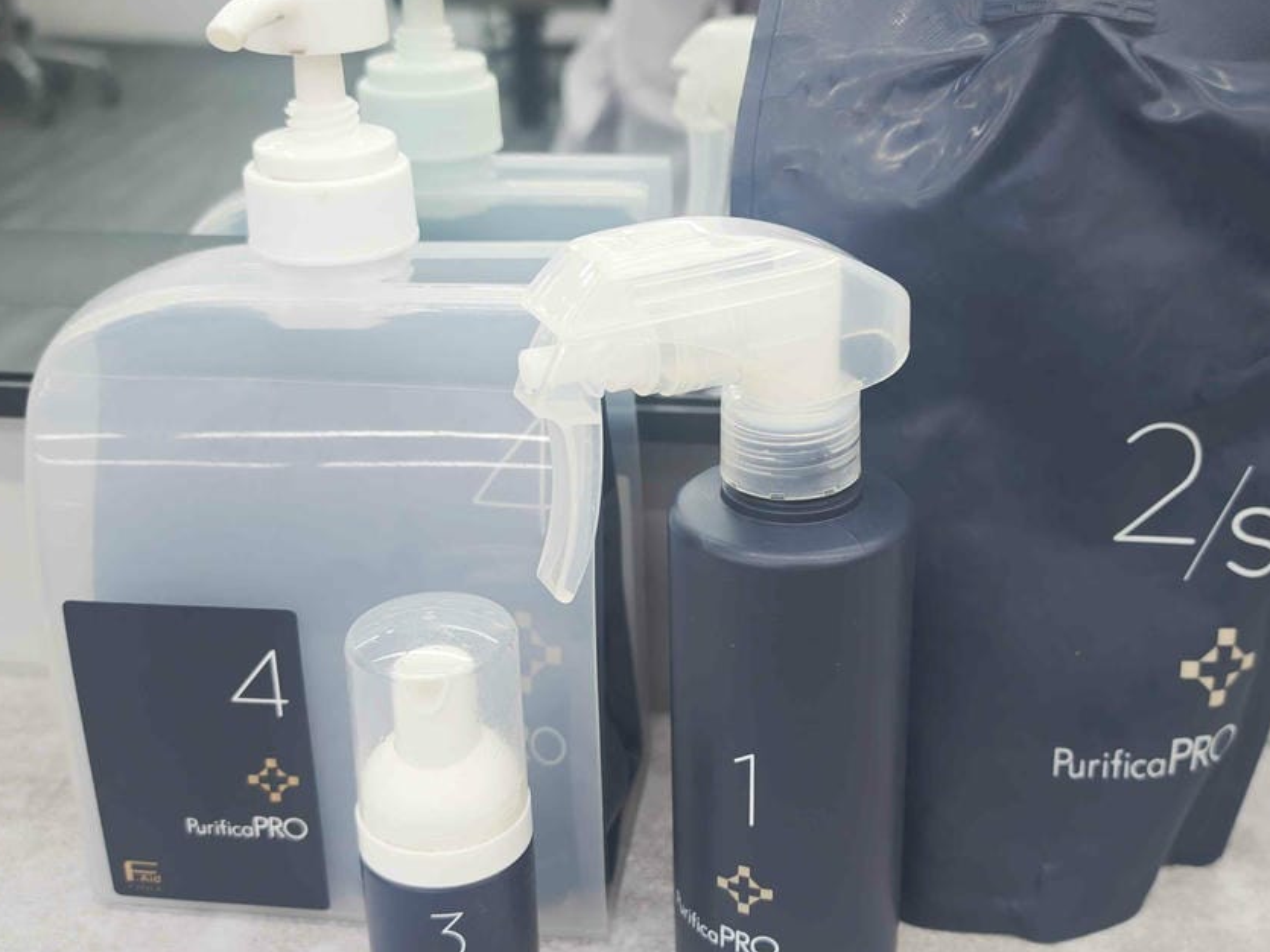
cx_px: 747
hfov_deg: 41.1
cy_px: 482
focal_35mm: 46
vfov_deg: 31.5
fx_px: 1687
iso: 212
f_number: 2
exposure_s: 1/120
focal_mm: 8.72
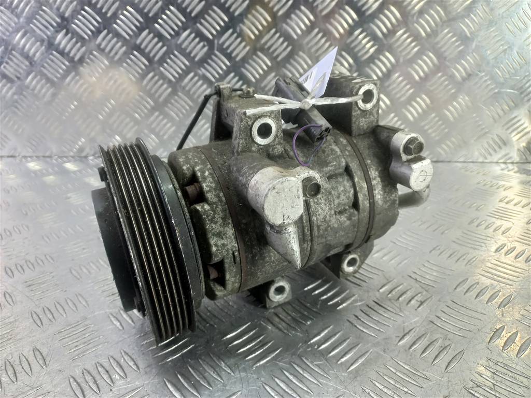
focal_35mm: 25
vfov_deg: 54.9
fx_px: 383
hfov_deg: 69.4
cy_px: 199
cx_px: 266
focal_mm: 4.6
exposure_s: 1/50
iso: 125
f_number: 1.8
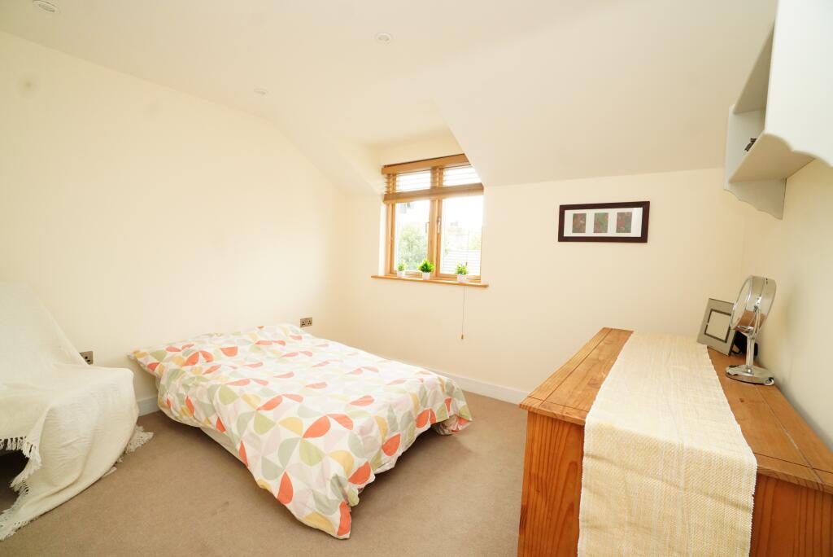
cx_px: 416
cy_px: 278
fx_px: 347
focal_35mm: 15
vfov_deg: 77.4
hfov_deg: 100.4
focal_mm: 10
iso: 1250
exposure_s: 1/60
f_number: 8
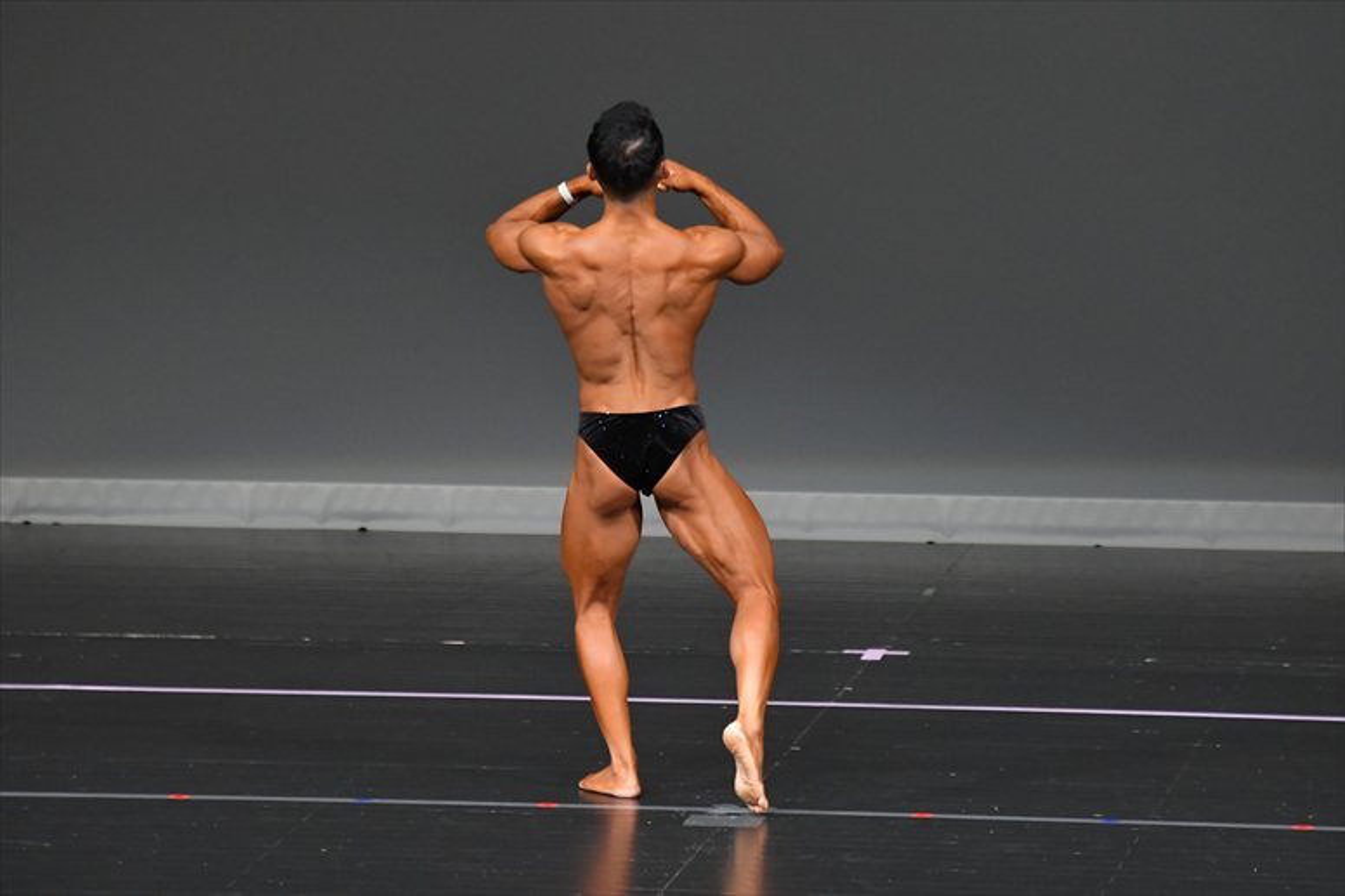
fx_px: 11763
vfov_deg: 4.4
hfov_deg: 6.5
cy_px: 448
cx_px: 672
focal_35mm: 315
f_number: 5.6
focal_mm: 210
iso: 4000
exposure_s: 1/400
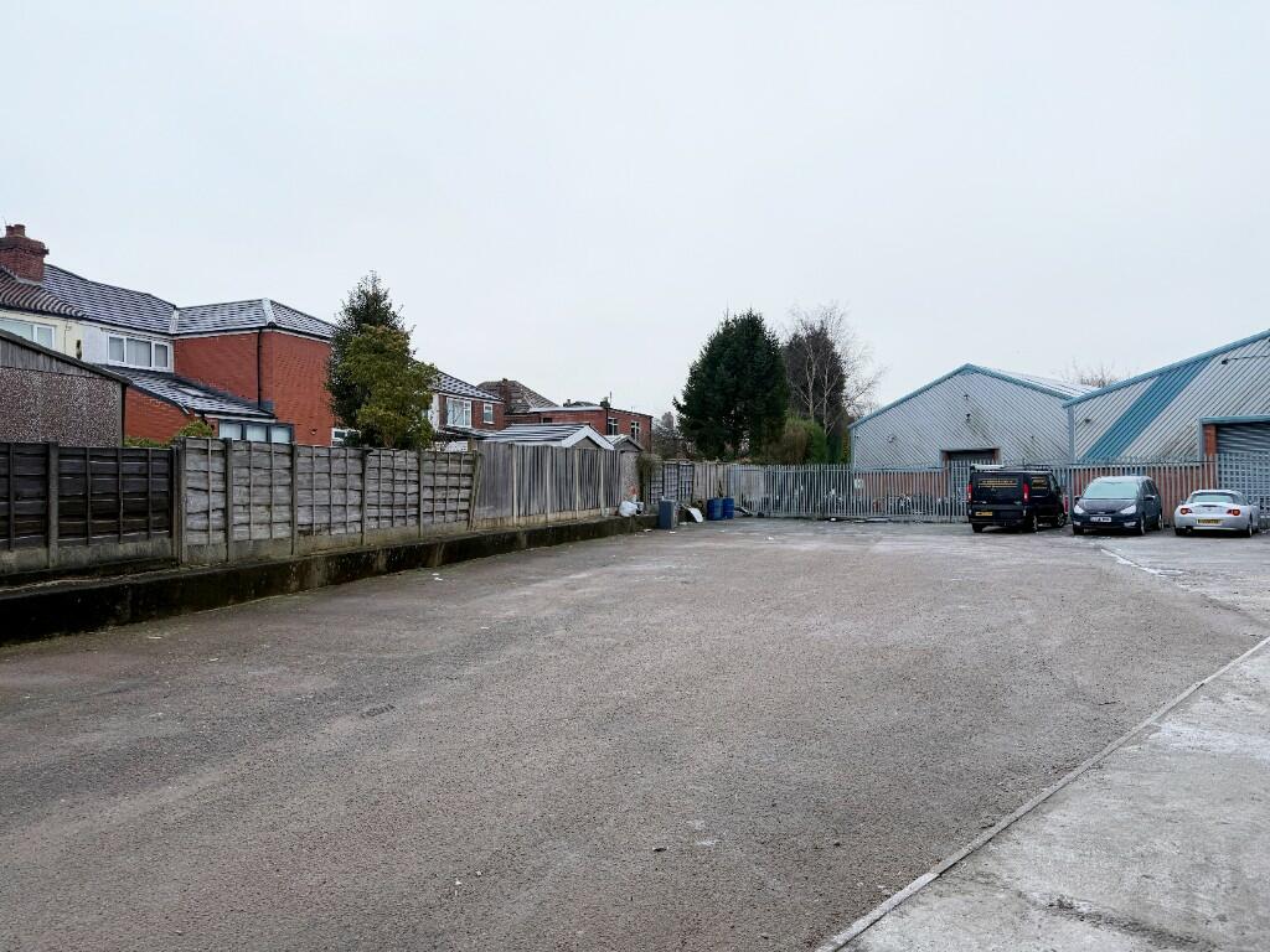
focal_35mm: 24
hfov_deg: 71.6
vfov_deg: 56.8
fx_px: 881
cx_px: 635
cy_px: 476
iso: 80
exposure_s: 1/920
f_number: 1.78
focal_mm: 6.76
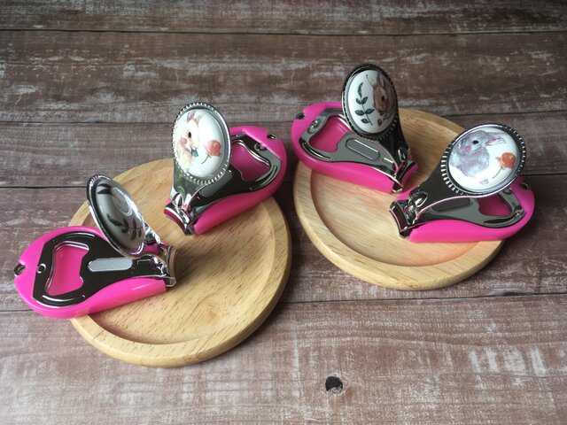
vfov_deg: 48.2
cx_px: 284
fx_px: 475
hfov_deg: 61.7
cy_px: 212
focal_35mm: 29
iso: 25
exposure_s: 1/120
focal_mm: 4.15
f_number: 2.2
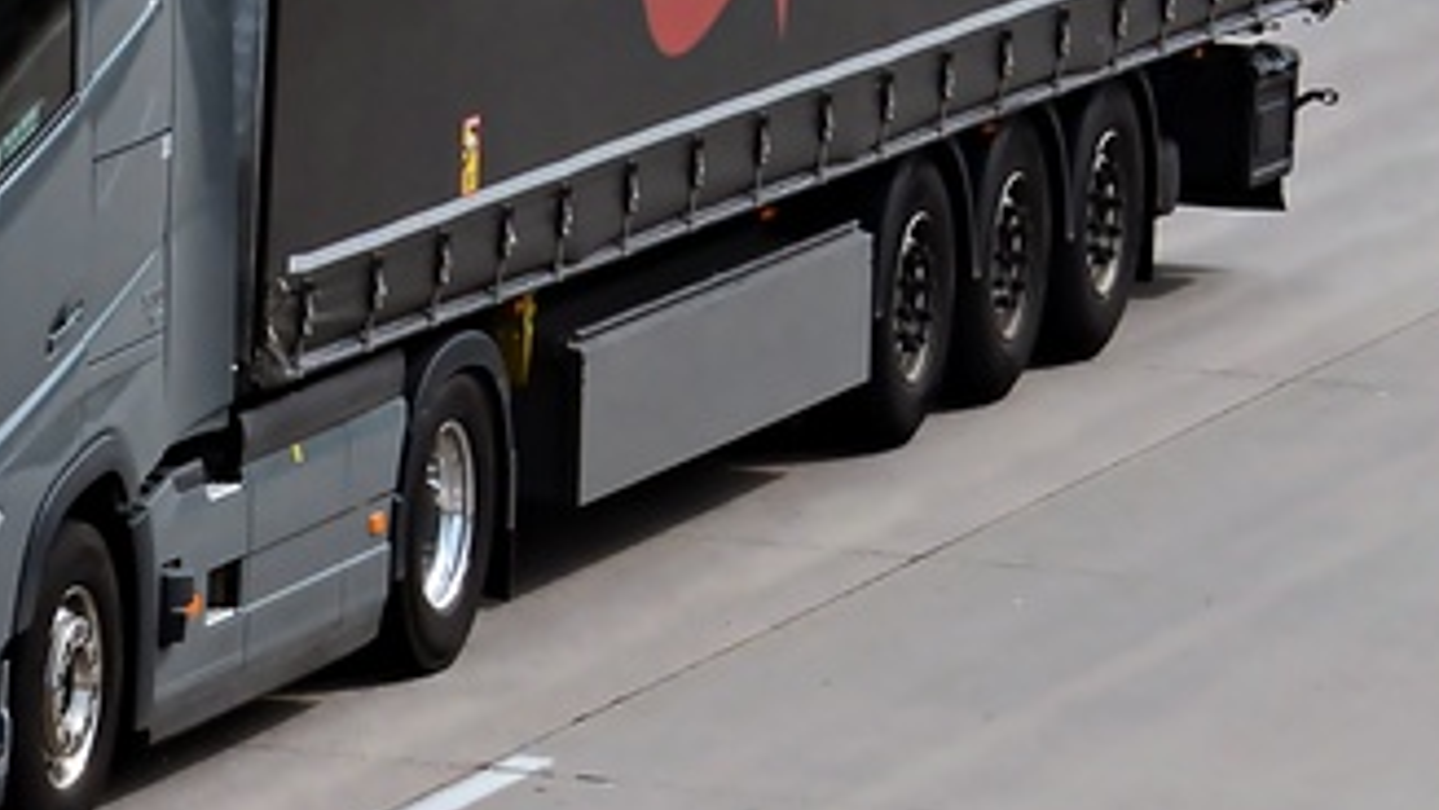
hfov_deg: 6.1
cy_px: -44
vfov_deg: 3.4
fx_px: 13470
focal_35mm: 353
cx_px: 167
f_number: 10
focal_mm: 92
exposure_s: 1/1250
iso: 800
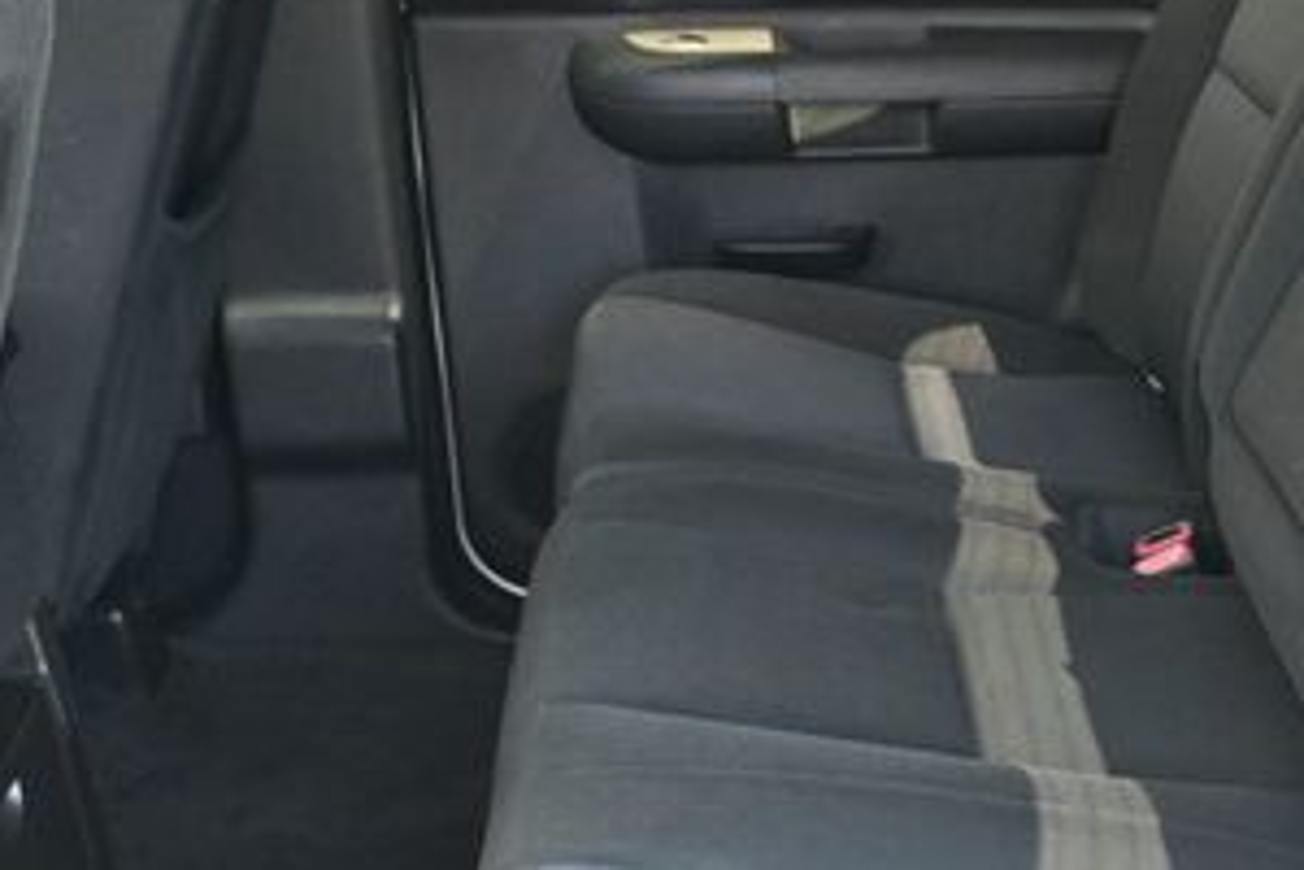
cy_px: 548
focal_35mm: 64
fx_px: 2318
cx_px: 1165
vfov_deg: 21.2
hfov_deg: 30.1
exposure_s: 1/125
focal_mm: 20
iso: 1400
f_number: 3.8
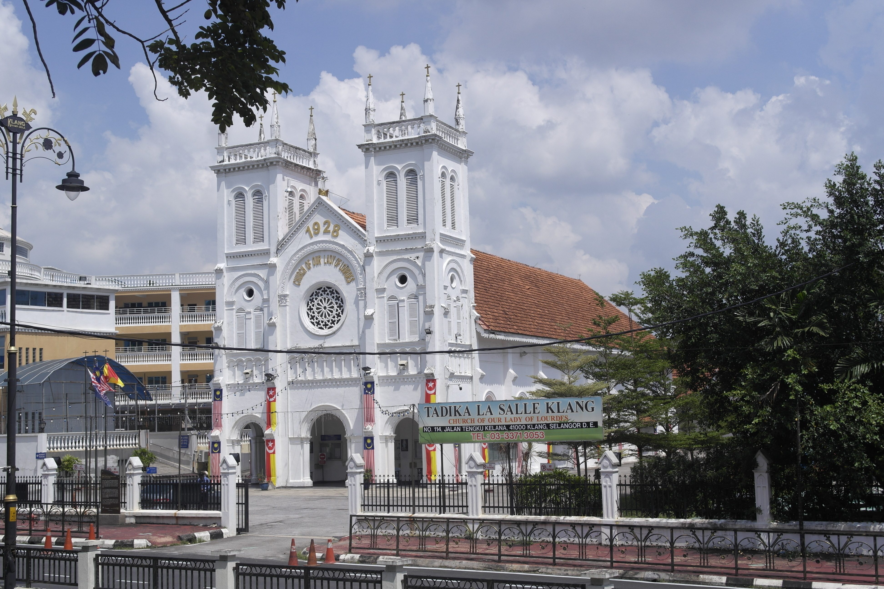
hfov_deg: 40.3
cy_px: 294
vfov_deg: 27.5
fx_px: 1203
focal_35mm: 49
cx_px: 442
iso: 100
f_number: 8
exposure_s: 1/400
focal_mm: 32
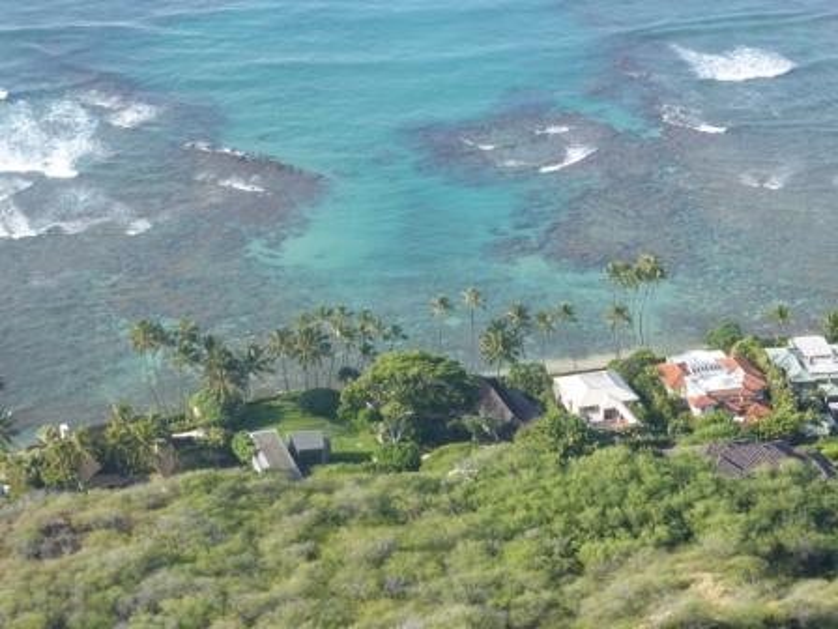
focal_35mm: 102
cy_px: 314
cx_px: 419
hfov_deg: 19.3
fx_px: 2469
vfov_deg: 14.5
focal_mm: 18.2
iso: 100
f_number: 5.3
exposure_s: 1/200
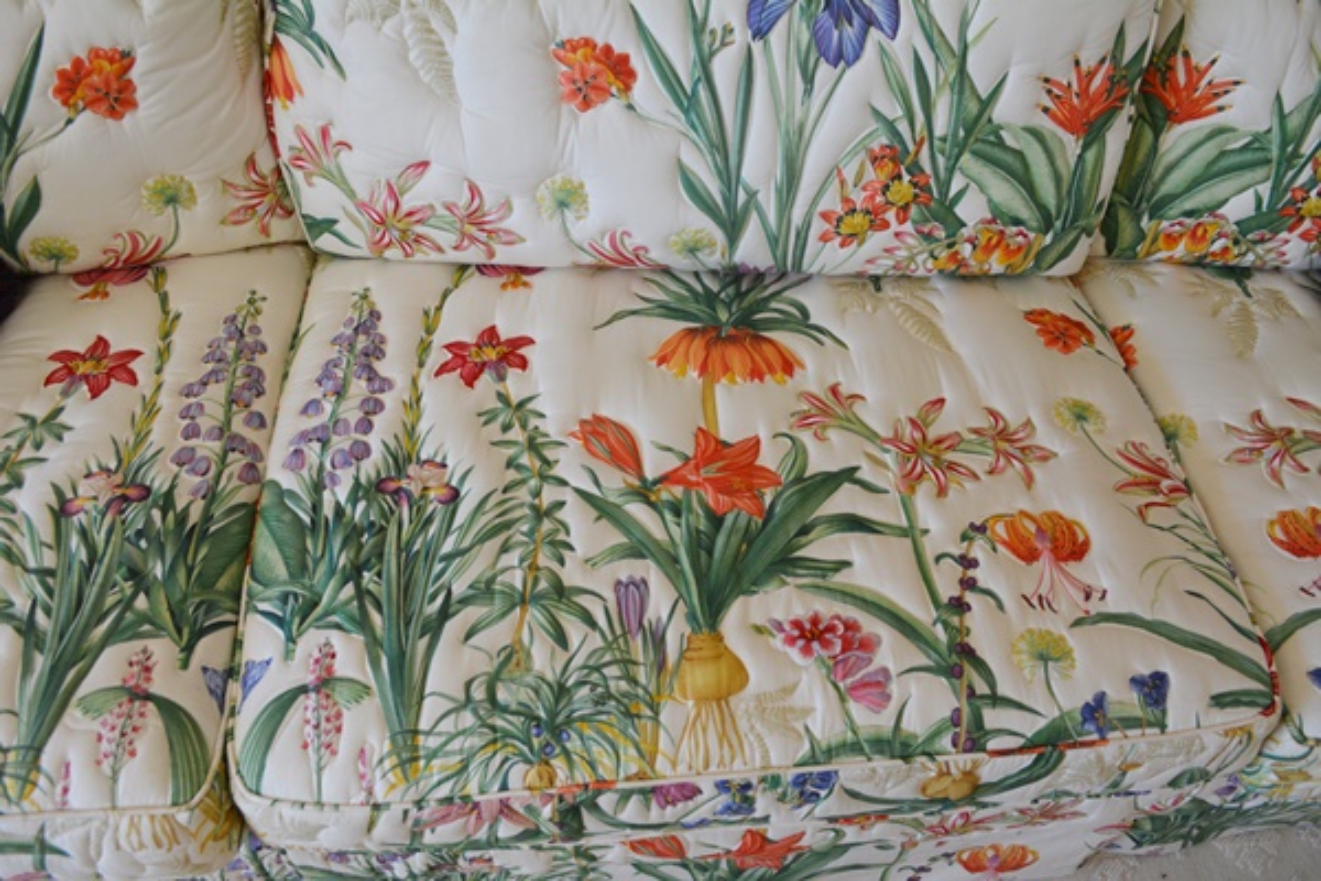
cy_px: 440
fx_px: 991
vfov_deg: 47.9
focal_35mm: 27
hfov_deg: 67.4
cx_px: 660
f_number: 5
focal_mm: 18
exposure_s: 1/100
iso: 400
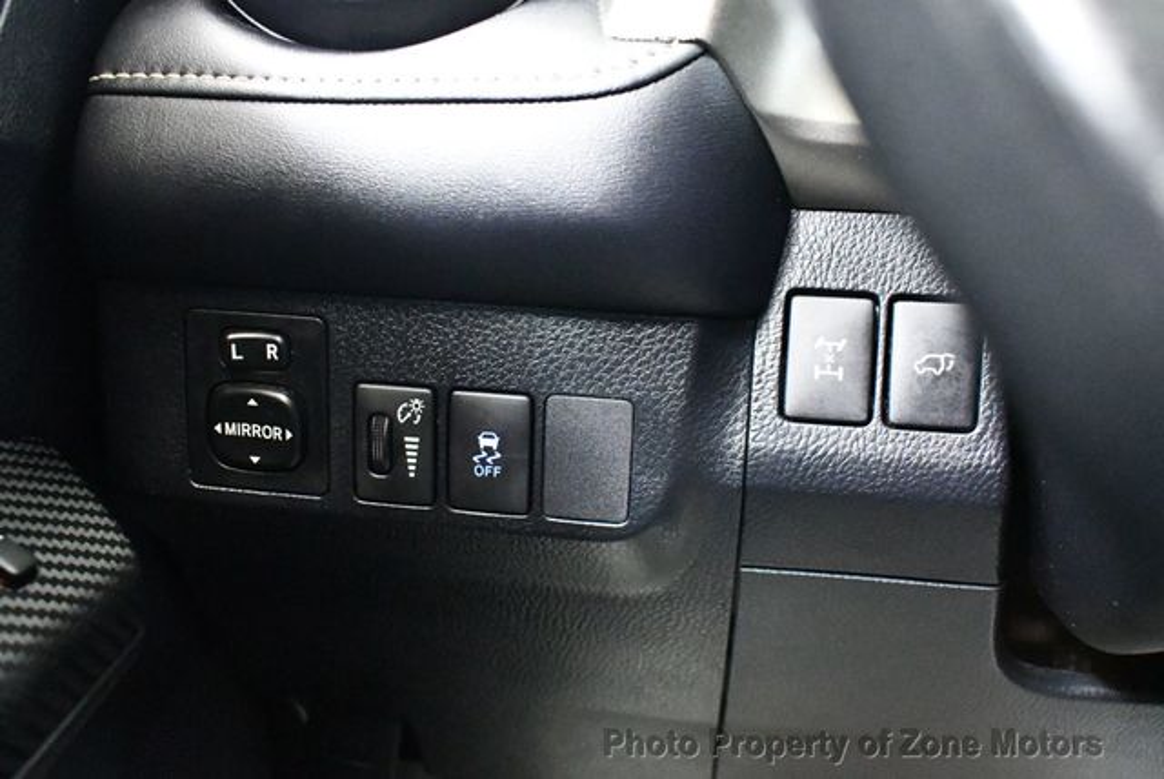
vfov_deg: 36.9
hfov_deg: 53.1
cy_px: 390
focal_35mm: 36
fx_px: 1165
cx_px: 582
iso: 12800
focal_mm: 18
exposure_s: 1/40
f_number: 3.5
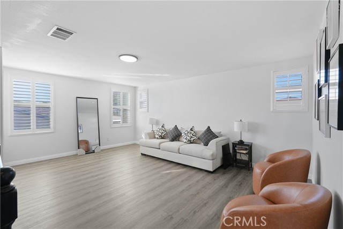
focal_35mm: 16
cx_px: 172
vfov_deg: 73.8
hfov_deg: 96.7
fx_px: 152
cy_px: 114
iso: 320
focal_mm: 16
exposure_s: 1/15
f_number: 6.3
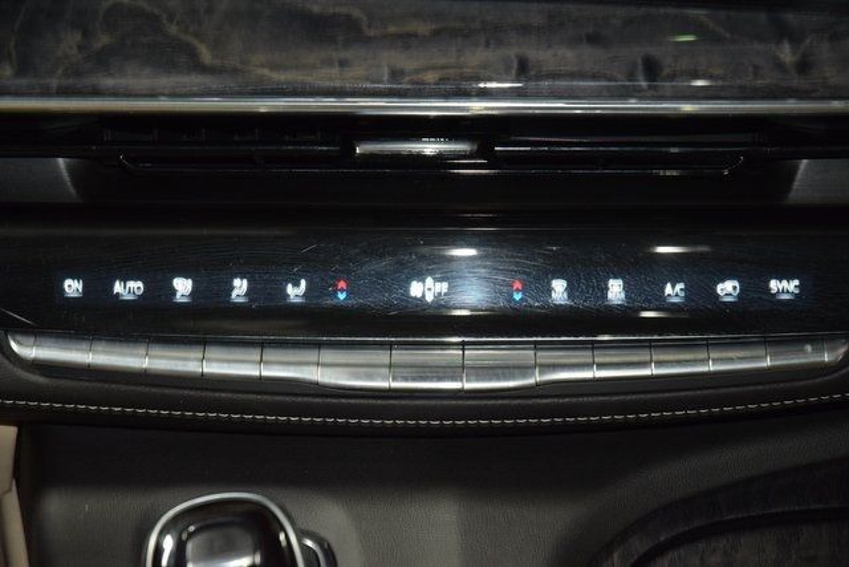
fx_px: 2477
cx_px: 424
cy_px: 284
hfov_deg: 19.5
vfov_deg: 13.0
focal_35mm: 105
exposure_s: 1/25
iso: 2000
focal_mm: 70
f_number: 4.5
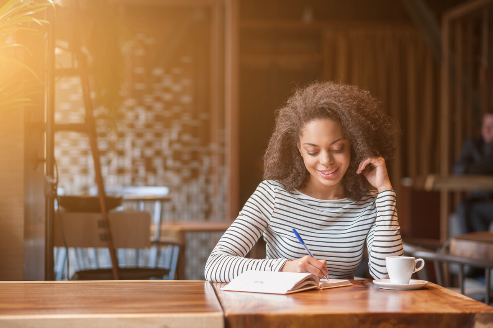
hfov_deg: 23.9
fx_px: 1163
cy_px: 164
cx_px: 246
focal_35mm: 85
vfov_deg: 16.1
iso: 400
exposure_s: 1/160
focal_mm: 85
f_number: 2.2
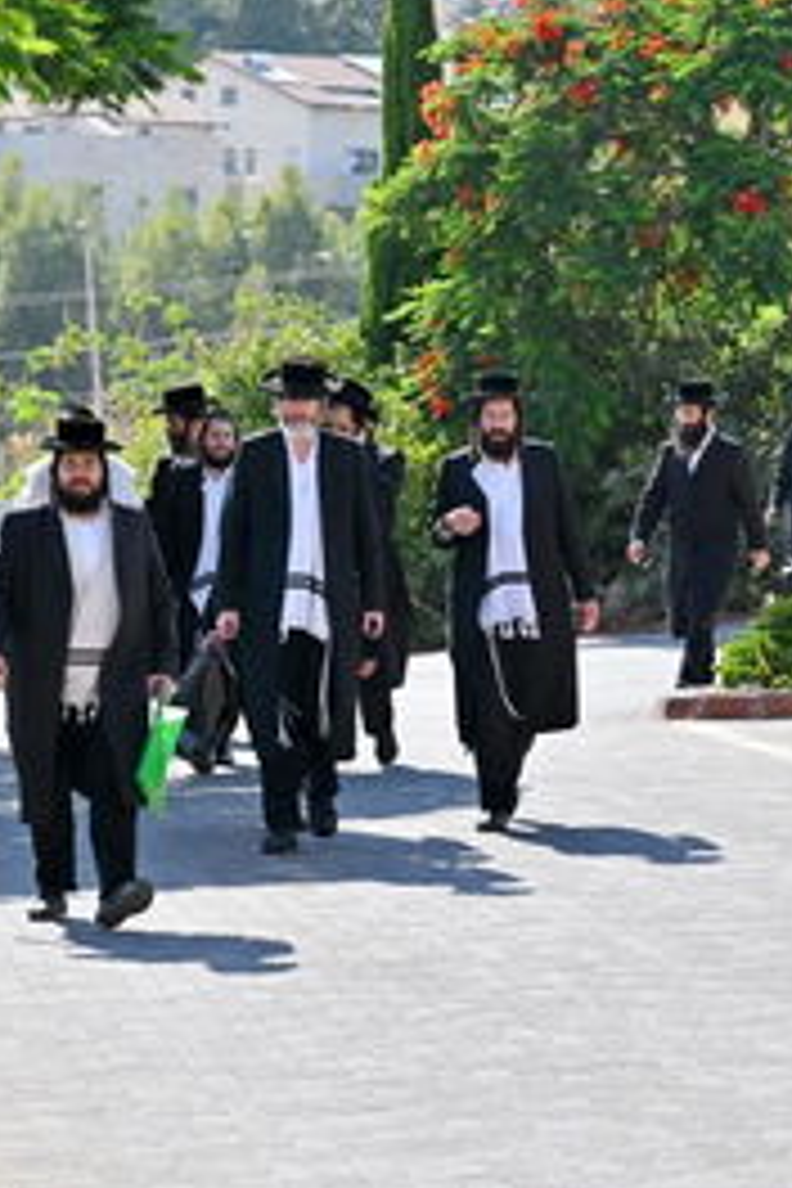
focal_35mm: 182
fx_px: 6006
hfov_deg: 7.5
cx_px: 590
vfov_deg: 11.3
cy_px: 594
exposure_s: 1/800
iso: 50
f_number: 4
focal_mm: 80
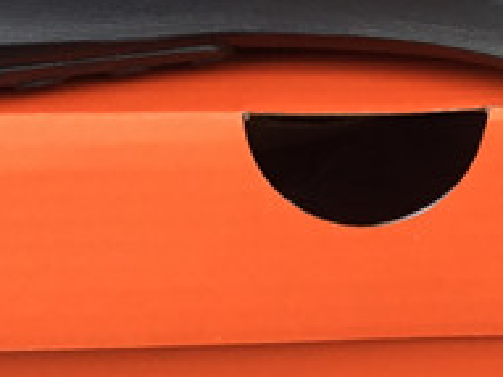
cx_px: 395
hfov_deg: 13.5
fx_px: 2120
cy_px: -78
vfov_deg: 10.0
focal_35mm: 146
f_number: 2.4
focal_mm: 3.3
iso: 25
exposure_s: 1/50
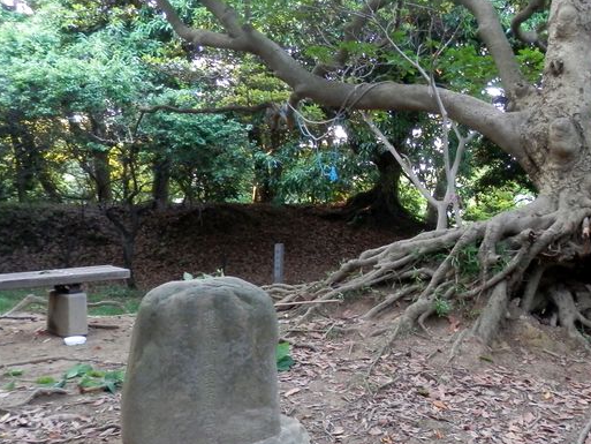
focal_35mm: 39
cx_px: 437
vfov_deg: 36.7
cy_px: 175
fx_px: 666
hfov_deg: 46.3
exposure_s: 1/10
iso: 200
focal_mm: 4.5
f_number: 3
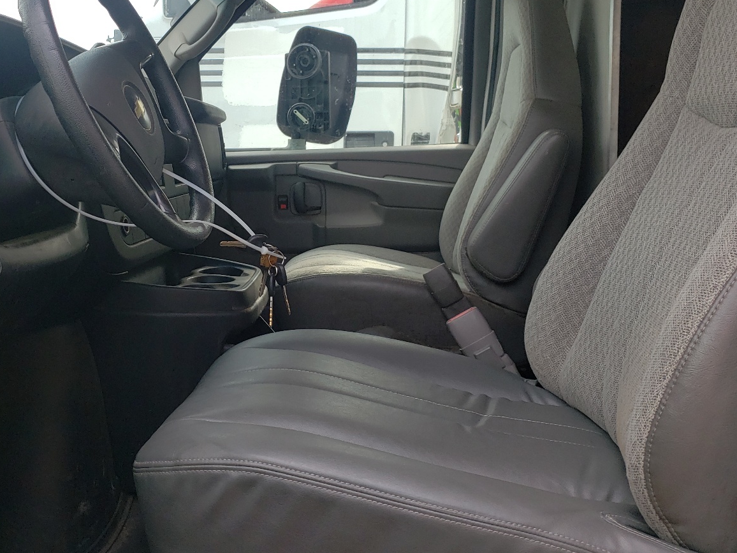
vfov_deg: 39.5
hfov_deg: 51.1
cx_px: 309
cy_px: 231
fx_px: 766
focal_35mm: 36
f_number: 1.5
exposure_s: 1/526
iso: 50
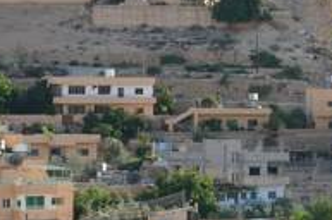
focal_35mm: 272
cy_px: -78
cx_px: 217
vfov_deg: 5.0
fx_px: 2504
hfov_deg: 7.6
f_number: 8
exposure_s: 1/160
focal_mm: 50
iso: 125
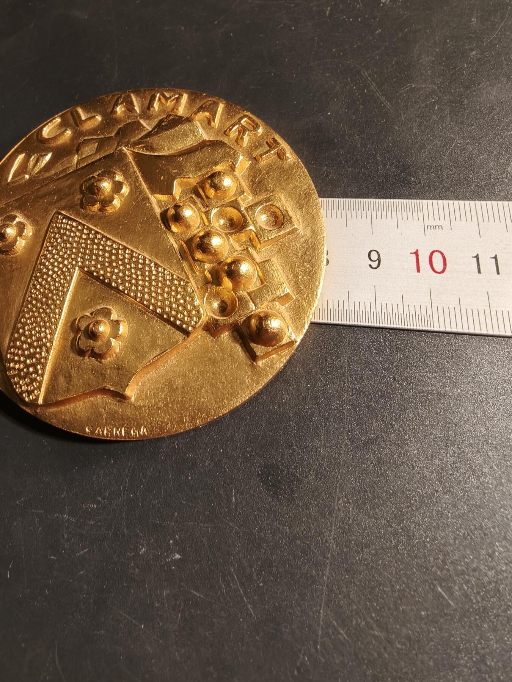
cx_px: 256
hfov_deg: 58.9
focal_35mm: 23
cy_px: 341
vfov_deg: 73.9
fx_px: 454
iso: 160
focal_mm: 2.32
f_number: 2
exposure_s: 1/100
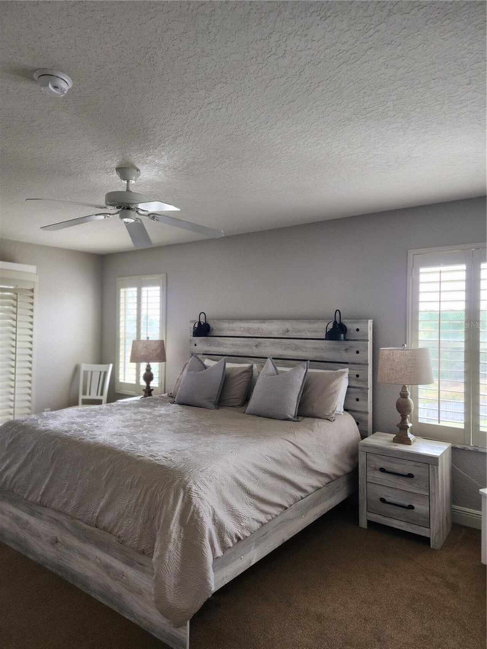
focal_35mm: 23
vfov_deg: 73.9
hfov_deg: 58.9
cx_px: 244
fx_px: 431
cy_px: 324
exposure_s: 1/120
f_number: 1.8
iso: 200
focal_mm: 6.4
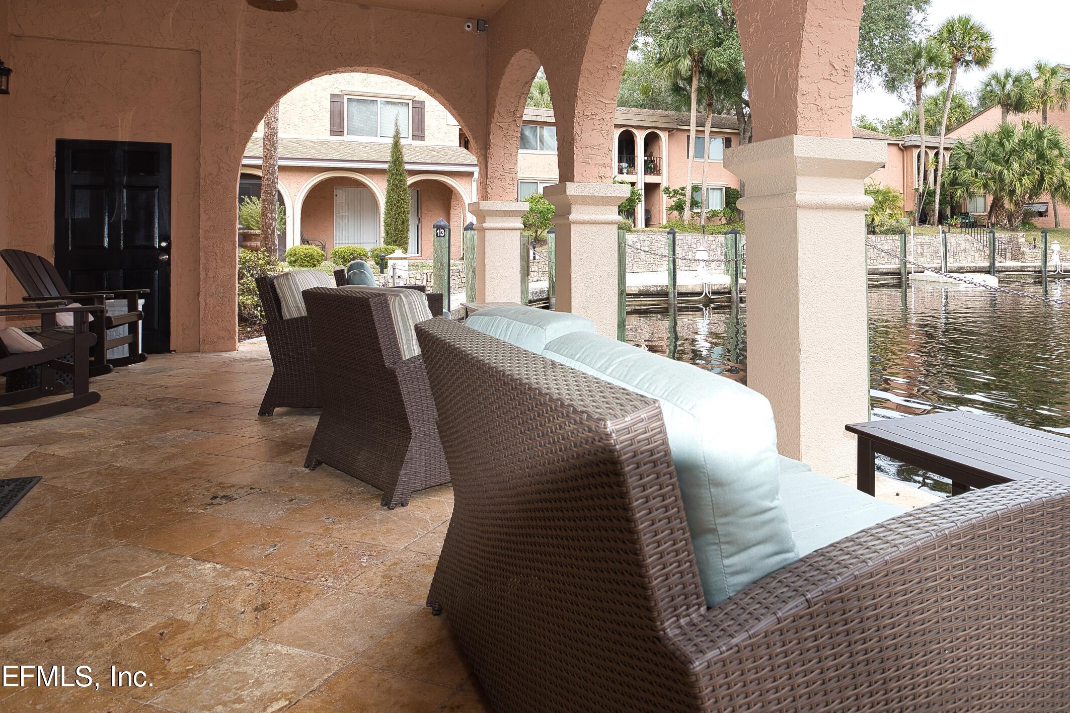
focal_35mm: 24
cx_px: 642
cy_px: 219
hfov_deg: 73.0
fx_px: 713
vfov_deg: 51.8
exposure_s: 1/200
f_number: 7.1
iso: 250
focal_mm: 17
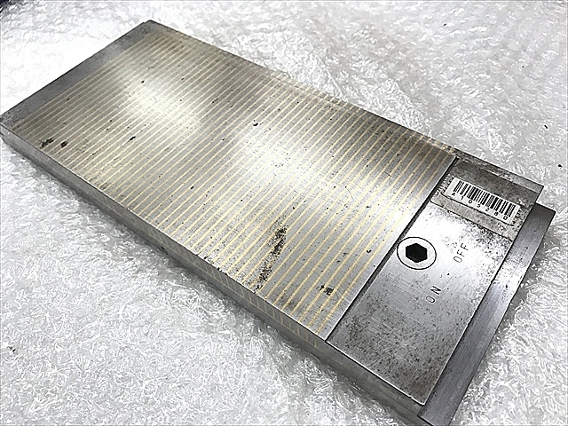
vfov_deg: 49.7
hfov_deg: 63.4
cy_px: 213
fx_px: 459
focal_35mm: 28
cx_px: 284
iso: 32
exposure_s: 1/30
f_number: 1.8
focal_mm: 3.99
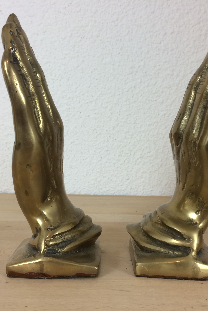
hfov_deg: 32.6
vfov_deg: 47.4
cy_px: 155
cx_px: 111
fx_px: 355
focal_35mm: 41
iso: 32
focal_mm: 4.15
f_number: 2.2
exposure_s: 1/33
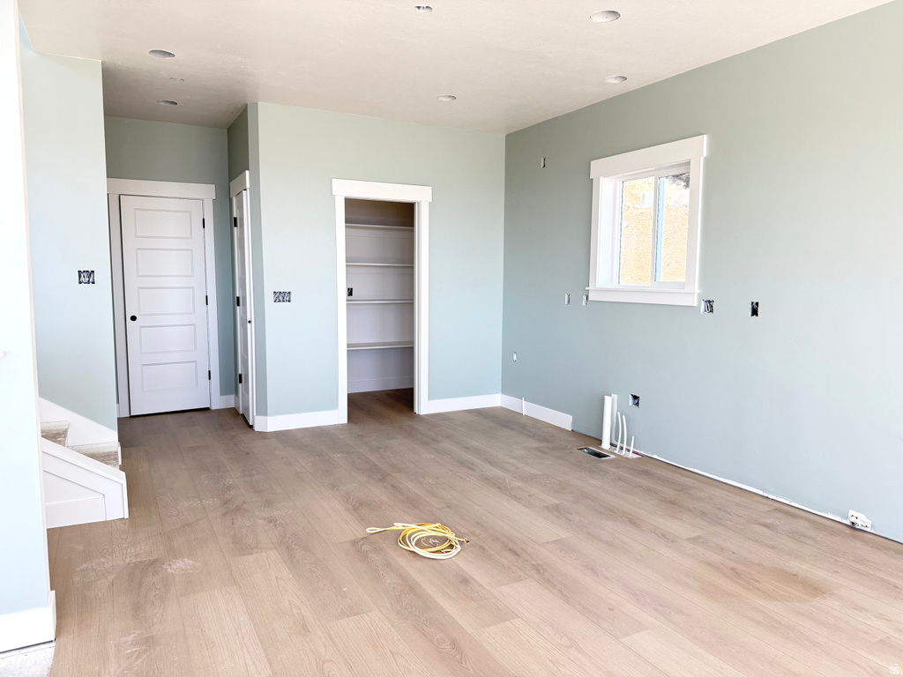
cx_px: 452
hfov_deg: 71.6
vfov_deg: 56.8
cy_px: 338
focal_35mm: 24
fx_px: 626
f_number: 1.78
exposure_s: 1/302
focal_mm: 6.76
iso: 100
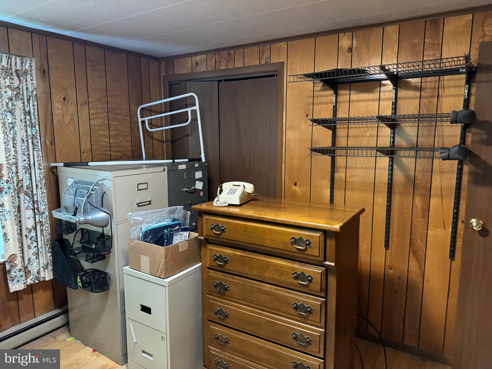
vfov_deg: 56.8
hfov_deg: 71.6
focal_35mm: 24
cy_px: 184
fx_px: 341
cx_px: 246
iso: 800
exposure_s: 1/40
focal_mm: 6.76
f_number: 1.78
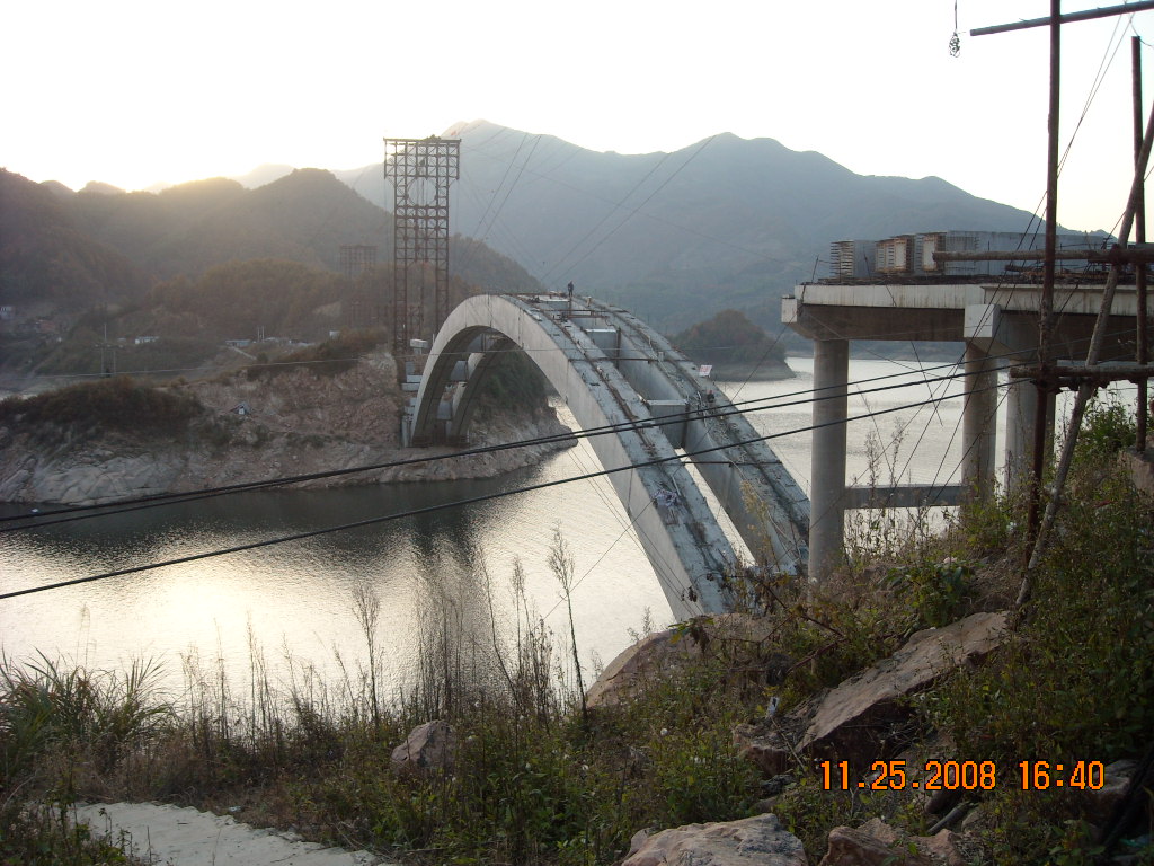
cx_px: 577
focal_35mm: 35
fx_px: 1167
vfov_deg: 40.7
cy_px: 433
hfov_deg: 52.6
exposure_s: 1/168
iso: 64
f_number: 2.8
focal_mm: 5.7
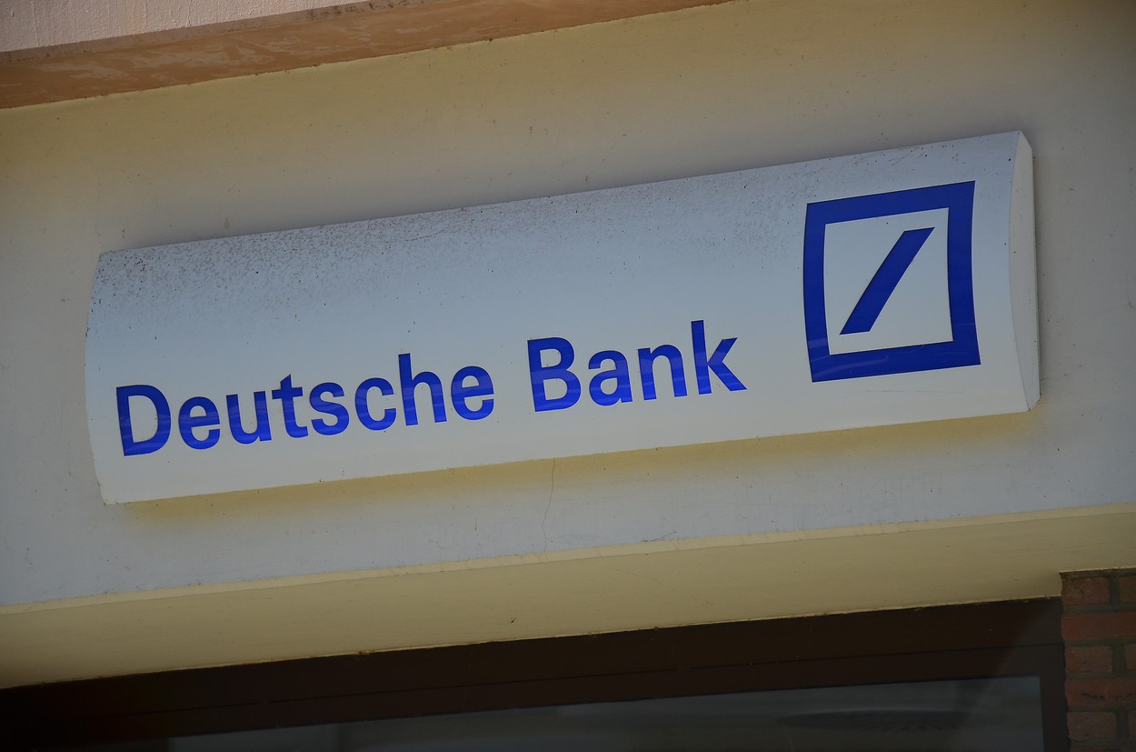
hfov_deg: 13.7
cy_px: 376
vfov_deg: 9.1
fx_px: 4722
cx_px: 568
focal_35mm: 150
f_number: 5.6
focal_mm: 100
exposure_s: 1/1000
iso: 200
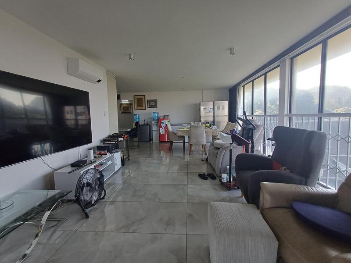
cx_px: 176
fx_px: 162
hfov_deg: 94.5
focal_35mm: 16
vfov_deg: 78.1
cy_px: 132
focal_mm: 1.64
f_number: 2.2
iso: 80
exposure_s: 1/100
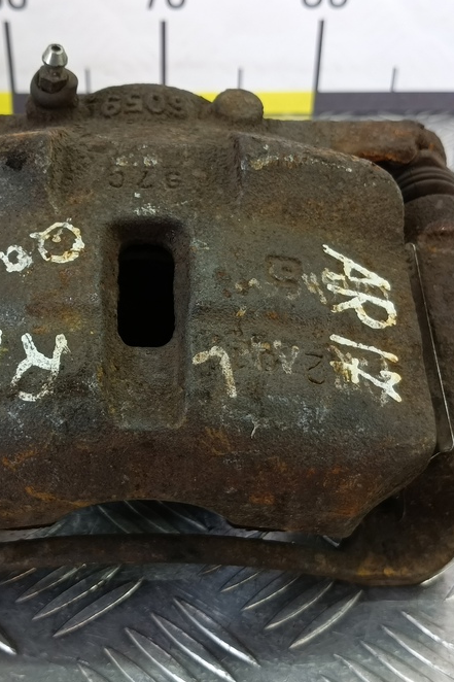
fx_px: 700
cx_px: 155
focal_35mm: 37
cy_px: 359
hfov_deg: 35.6
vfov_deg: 51.9
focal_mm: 4.11
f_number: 1.6
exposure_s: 1/50
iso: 142
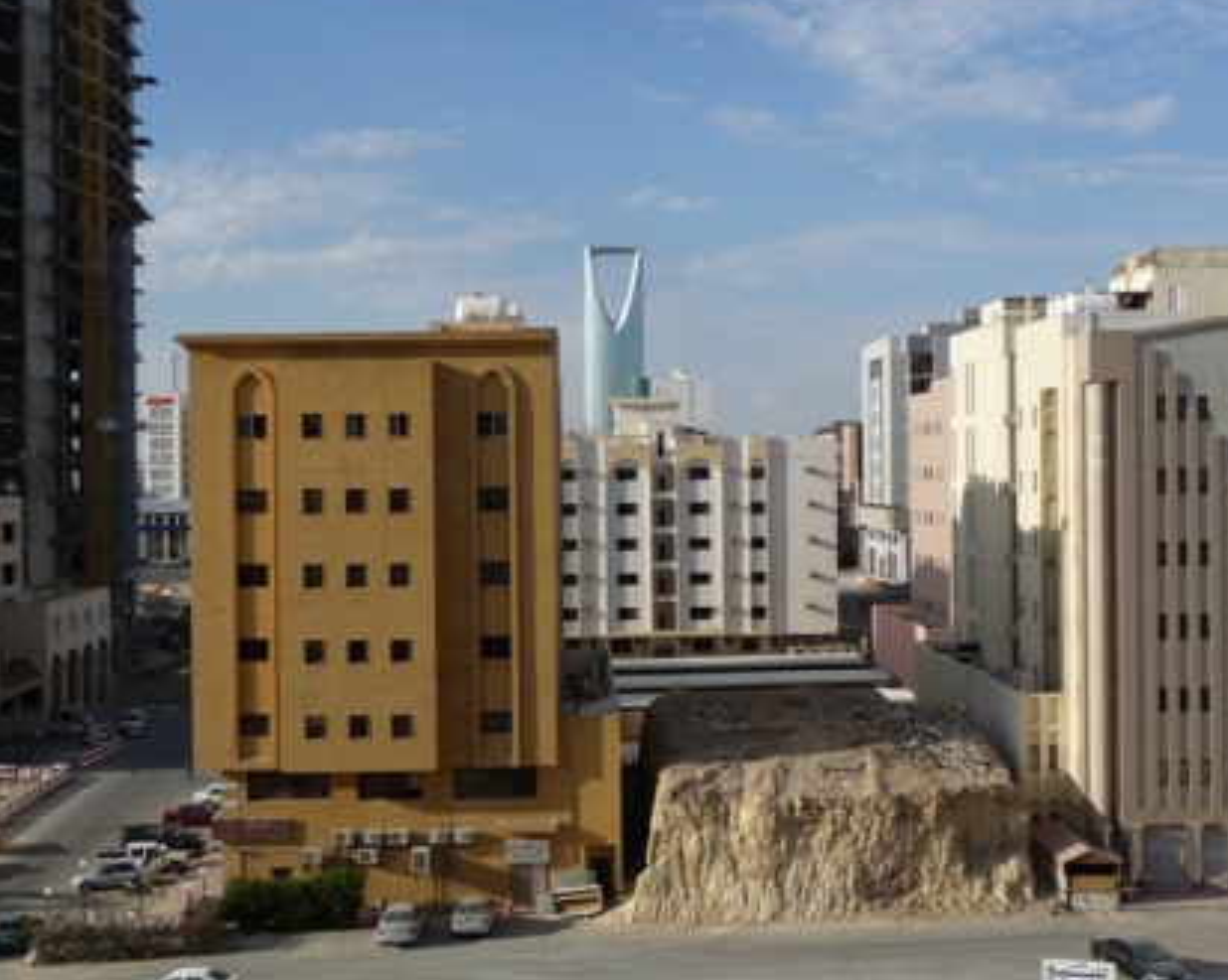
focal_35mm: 51
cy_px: 483
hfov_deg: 36.7
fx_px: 1852
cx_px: 608
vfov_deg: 29.7
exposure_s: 1/800
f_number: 4.2
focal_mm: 8
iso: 100
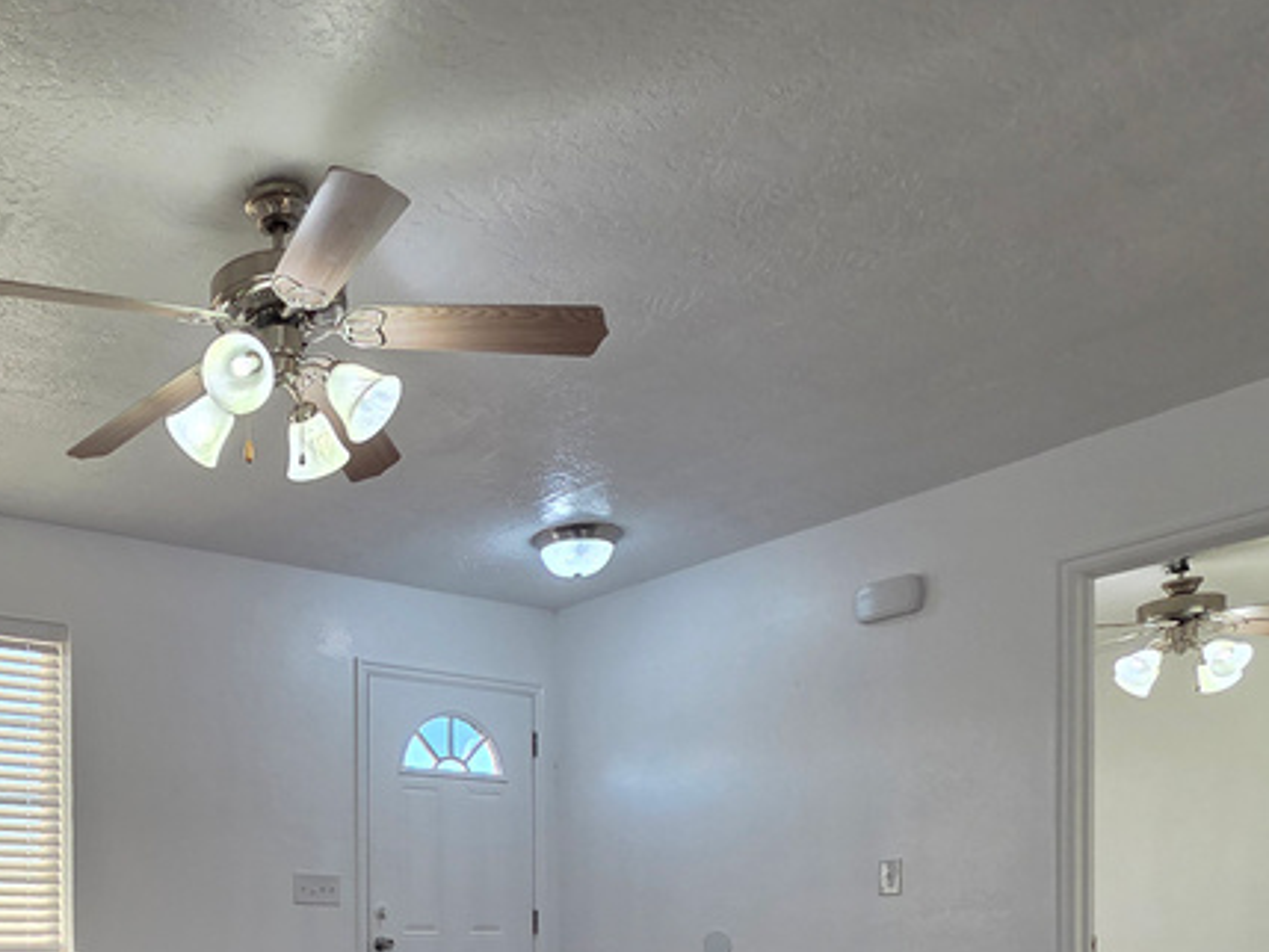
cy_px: 958
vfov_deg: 39.8
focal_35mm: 31
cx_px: 192
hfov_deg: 53.0
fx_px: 1137
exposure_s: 1/120
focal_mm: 2.2
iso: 160
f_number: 2.2
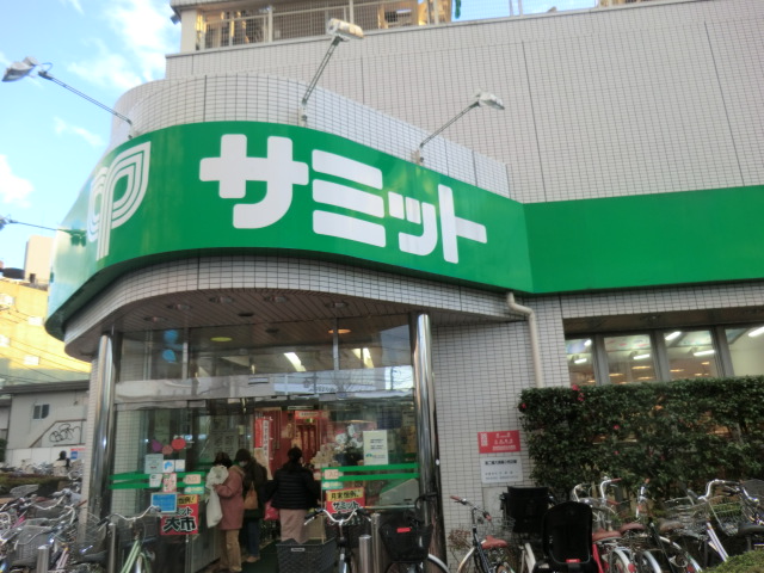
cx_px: 382
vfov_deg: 56.8
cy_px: 286
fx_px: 530
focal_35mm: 24
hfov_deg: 71.6
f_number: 3.2
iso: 80
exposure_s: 1/60
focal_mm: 4.3
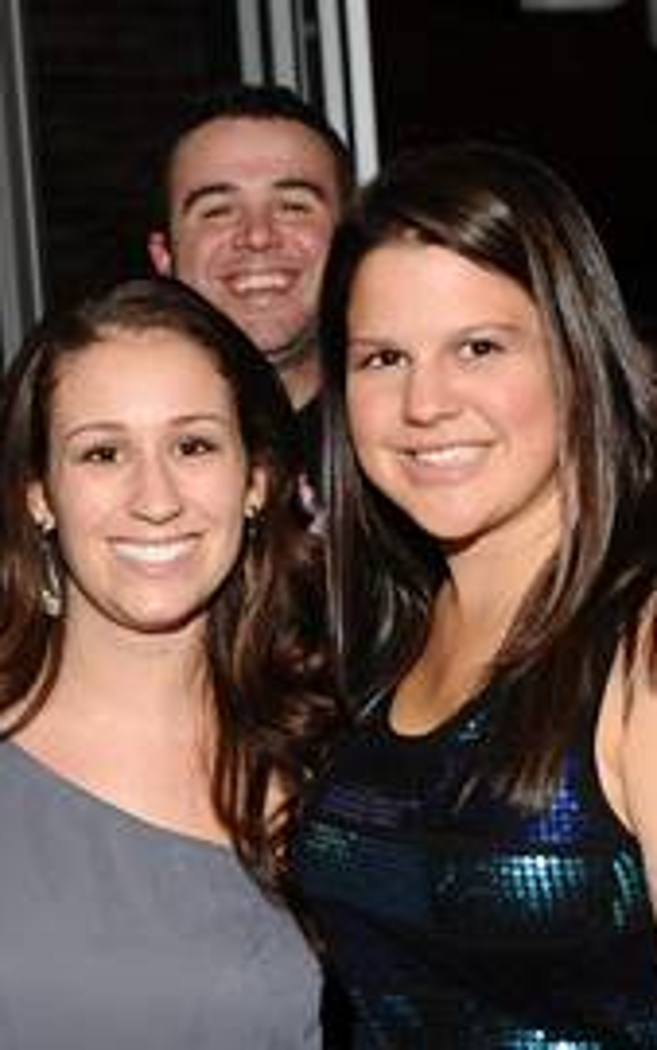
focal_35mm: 87
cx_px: 315
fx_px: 2490
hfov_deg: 15.0
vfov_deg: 23.8
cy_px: 587
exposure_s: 1/250
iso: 800
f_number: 4.8
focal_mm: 42
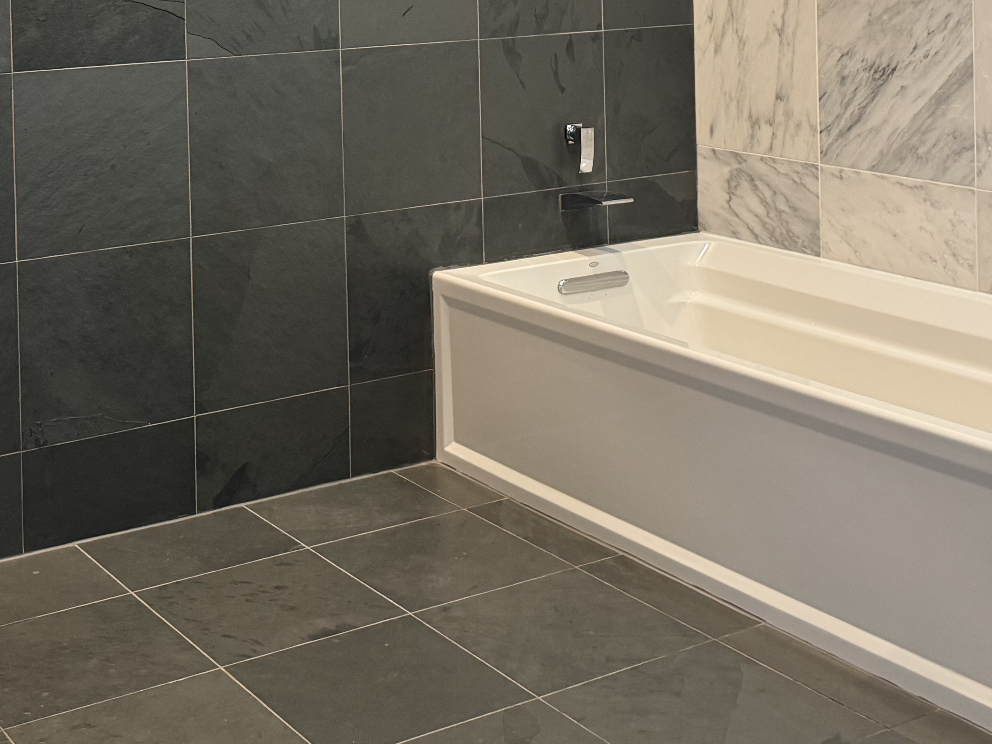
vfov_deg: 24.7
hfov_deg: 34.2
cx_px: 375
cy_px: -29
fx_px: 1605
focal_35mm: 56
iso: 250
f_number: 1.78
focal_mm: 6.76
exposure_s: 1/60
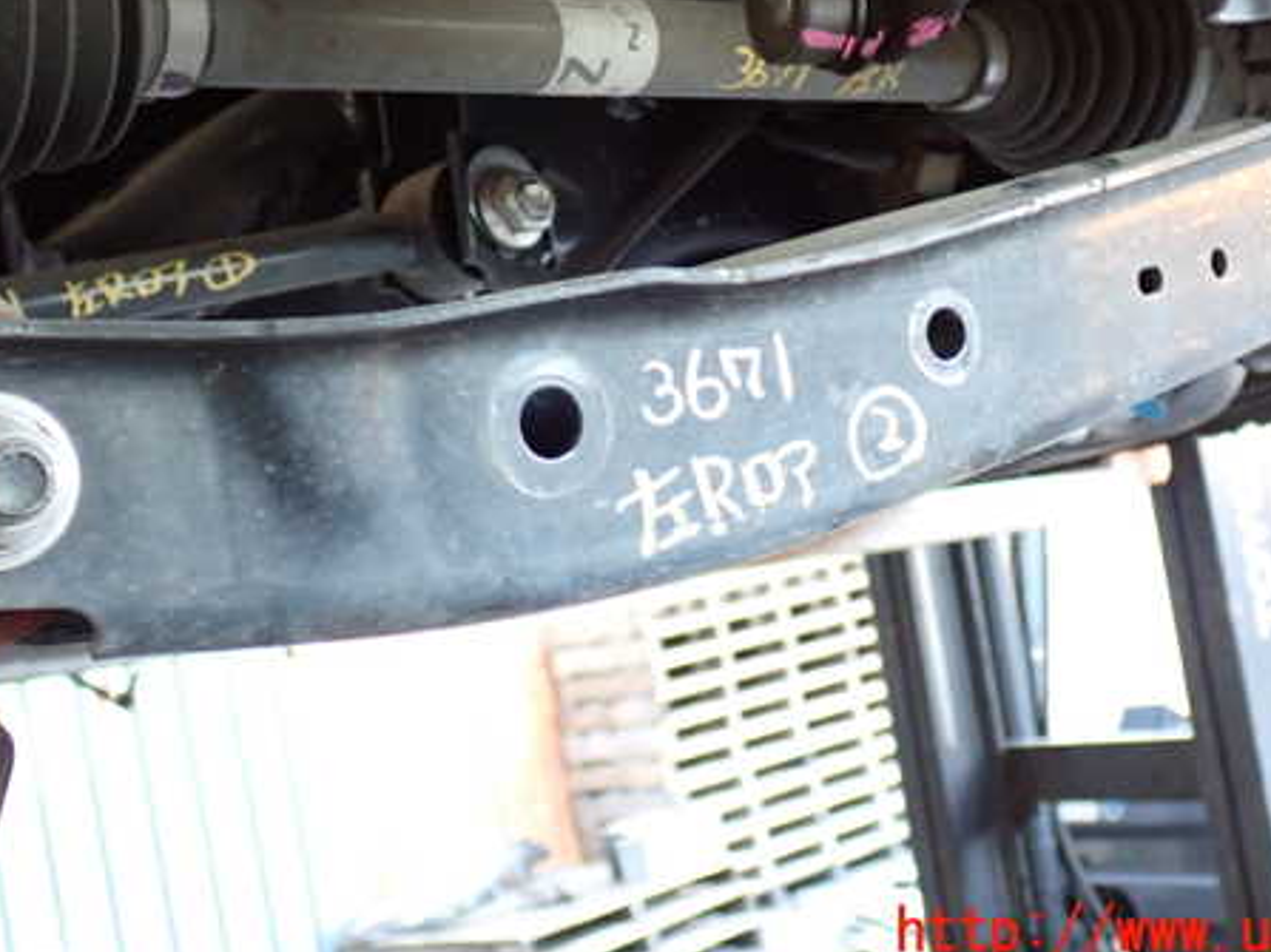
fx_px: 1872
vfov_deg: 28.4
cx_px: 685
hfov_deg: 37.5
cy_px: 330
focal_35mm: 51
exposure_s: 1/30
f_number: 2.7
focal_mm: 6.83
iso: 800
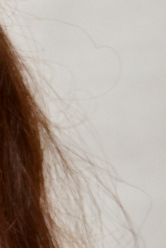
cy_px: 292
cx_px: -253
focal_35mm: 642
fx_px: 4440
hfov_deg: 2.1
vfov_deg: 3.2
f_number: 5.6
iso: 200
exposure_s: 1/60
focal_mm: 78
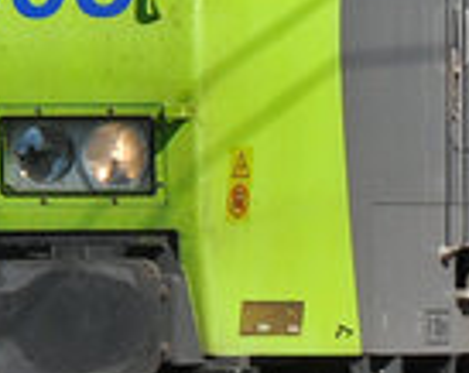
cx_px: 445
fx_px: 11981
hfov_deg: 2.2
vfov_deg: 1.8
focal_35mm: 865
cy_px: -347
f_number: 6.3
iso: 200
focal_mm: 70
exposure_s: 1/1000
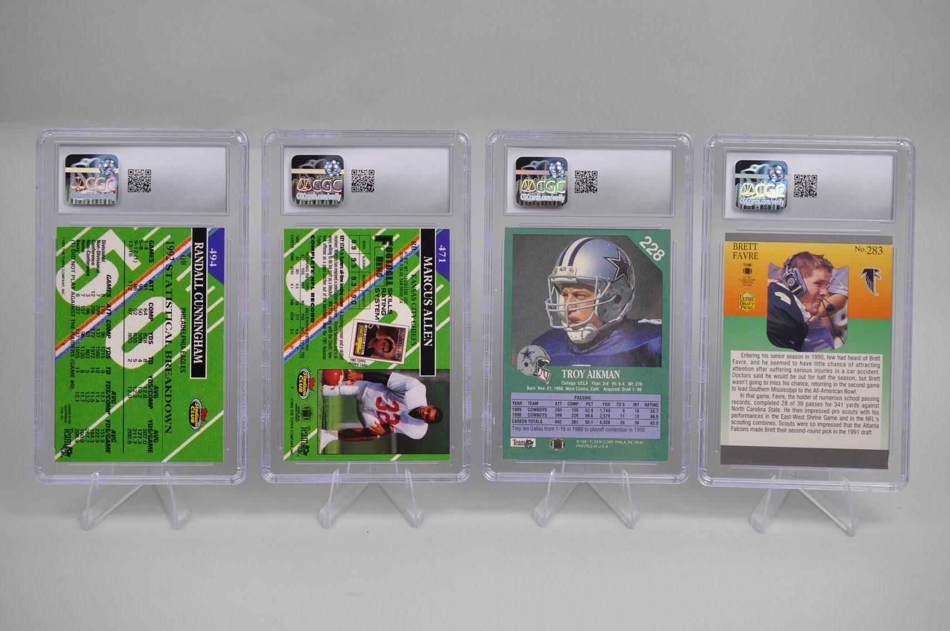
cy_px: 316
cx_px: 475
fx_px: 1581
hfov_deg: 33.4
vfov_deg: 22.6
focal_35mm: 60
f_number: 4
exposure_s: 1/60
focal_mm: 40
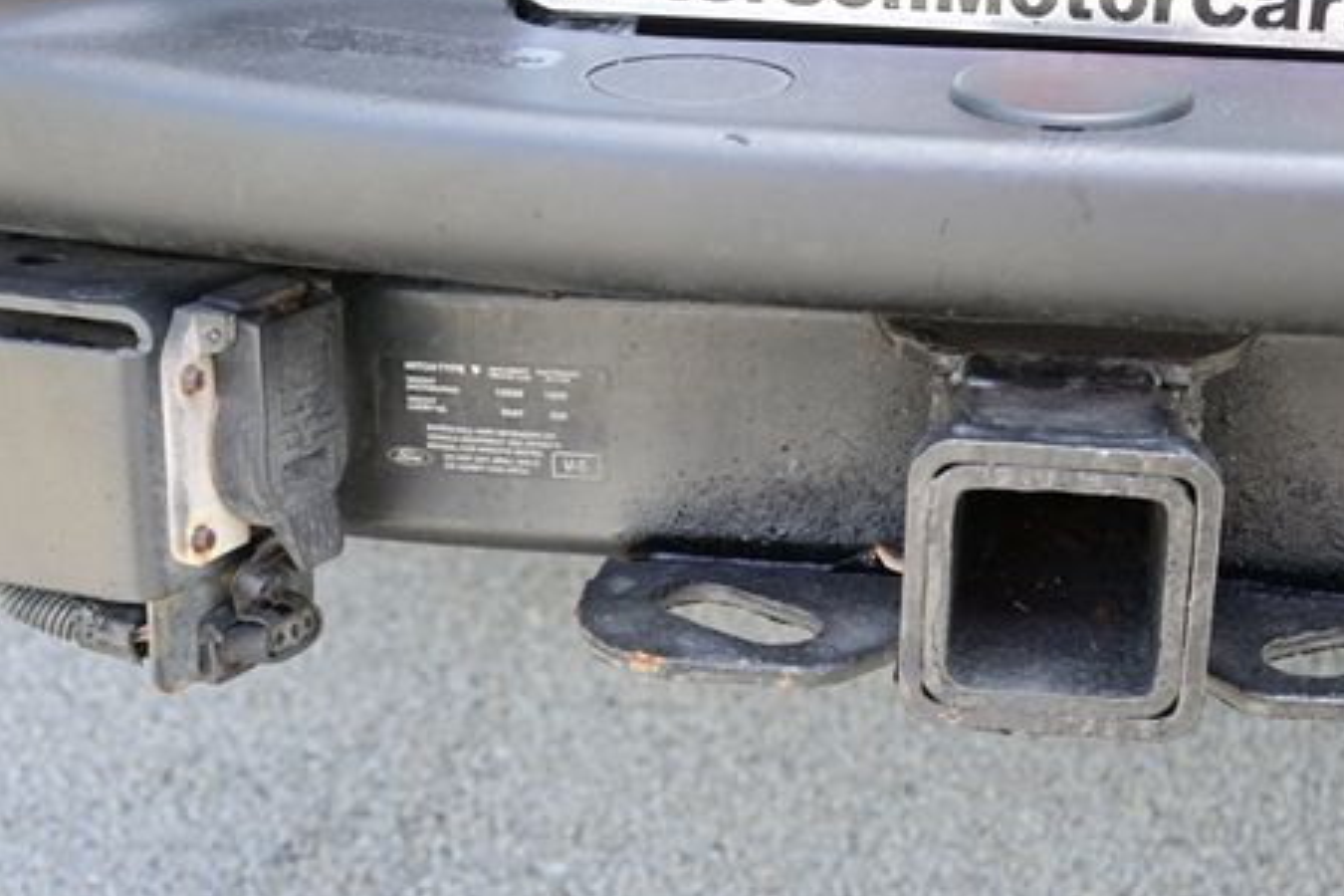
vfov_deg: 21.2
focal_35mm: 64
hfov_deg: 31.4
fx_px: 2389
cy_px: 544
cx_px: 762
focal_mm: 30
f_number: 4.8
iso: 100
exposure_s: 1/60
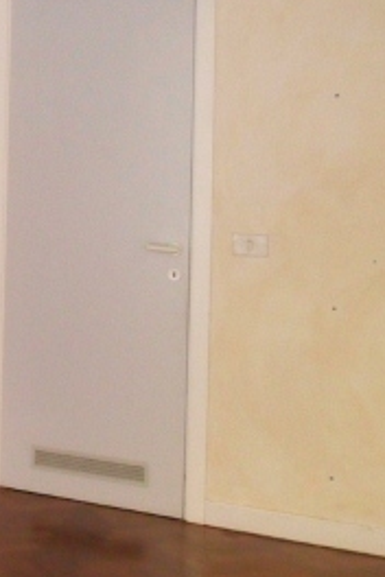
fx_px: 1091
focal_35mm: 68
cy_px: 125
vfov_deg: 29.1
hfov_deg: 17.5
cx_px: -228
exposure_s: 1/45
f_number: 3.5
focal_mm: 4.9
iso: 400
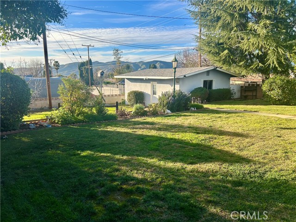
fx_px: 222
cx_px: 148
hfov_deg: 67.3
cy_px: 111
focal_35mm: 26
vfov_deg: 53.1
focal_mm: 5.7
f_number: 1.5
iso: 50
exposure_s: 1/1698
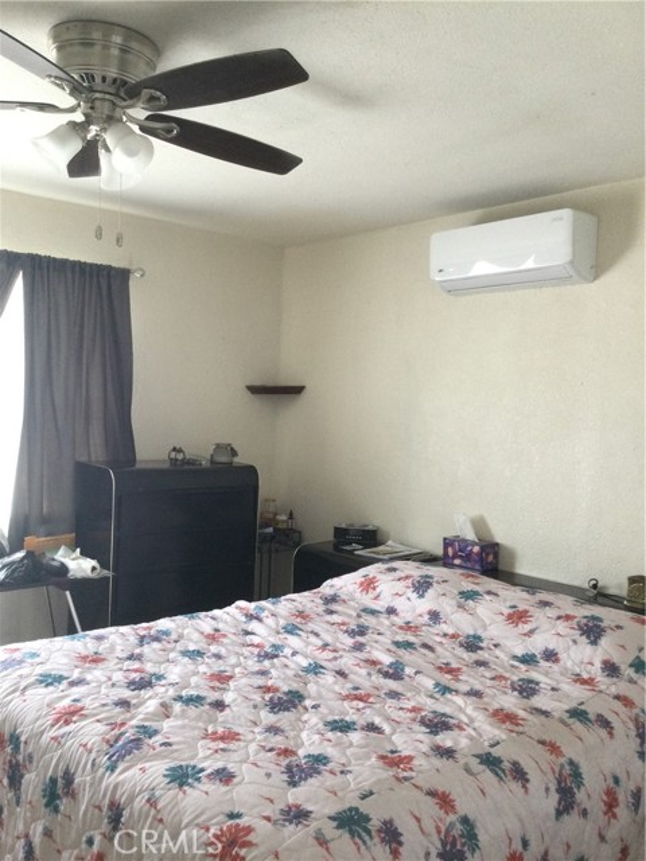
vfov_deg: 58.4
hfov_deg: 45.4
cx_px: 323
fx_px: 771
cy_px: 430
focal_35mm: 31
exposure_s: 1/30
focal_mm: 3.3
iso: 80
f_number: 2.4
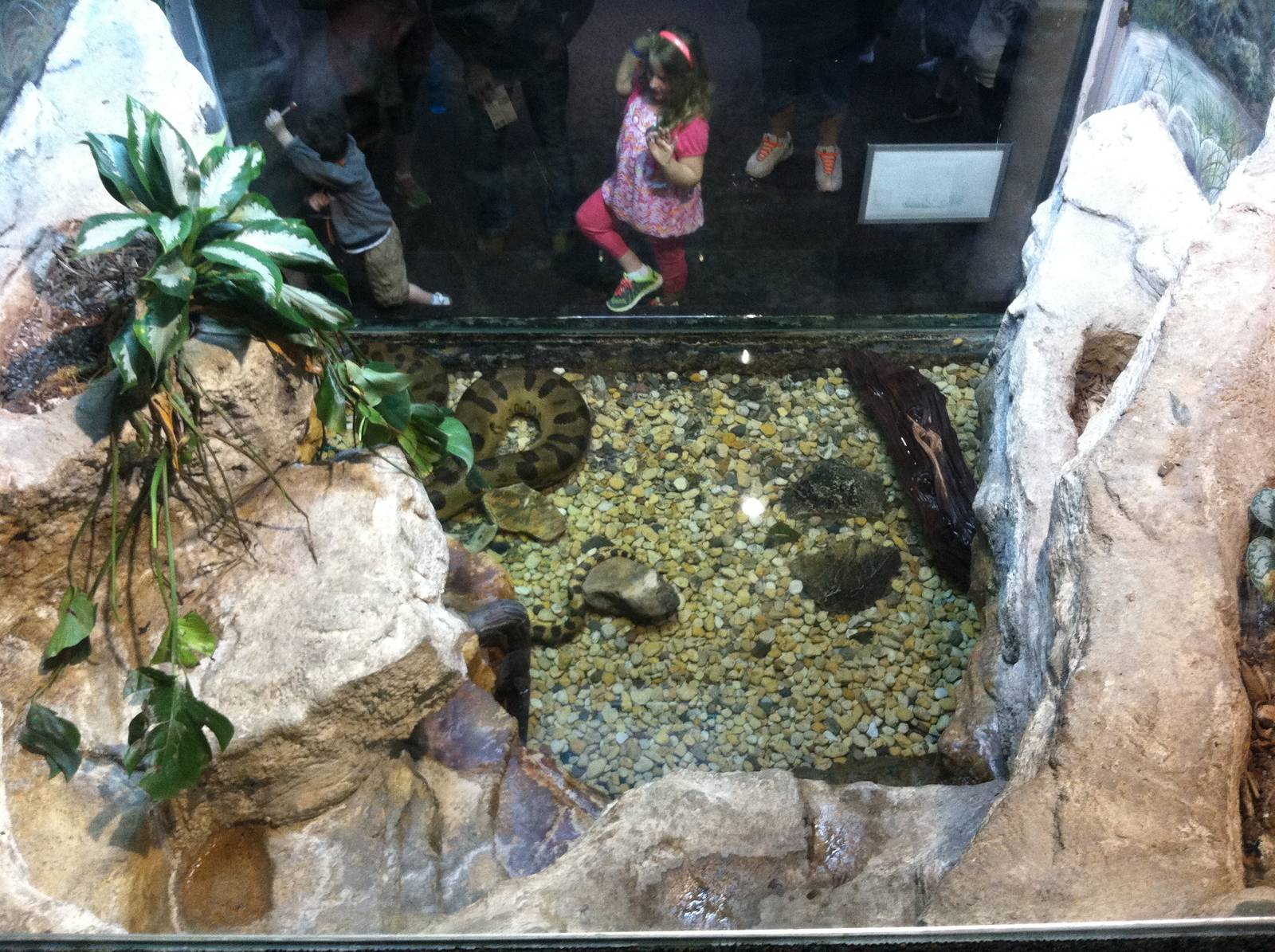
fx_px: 1287
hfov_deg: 52.7
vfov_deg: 40.6
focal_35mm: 35
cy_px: 476
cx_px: 638
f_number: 2.8
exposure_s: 1/15
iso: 200
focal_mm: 3.85
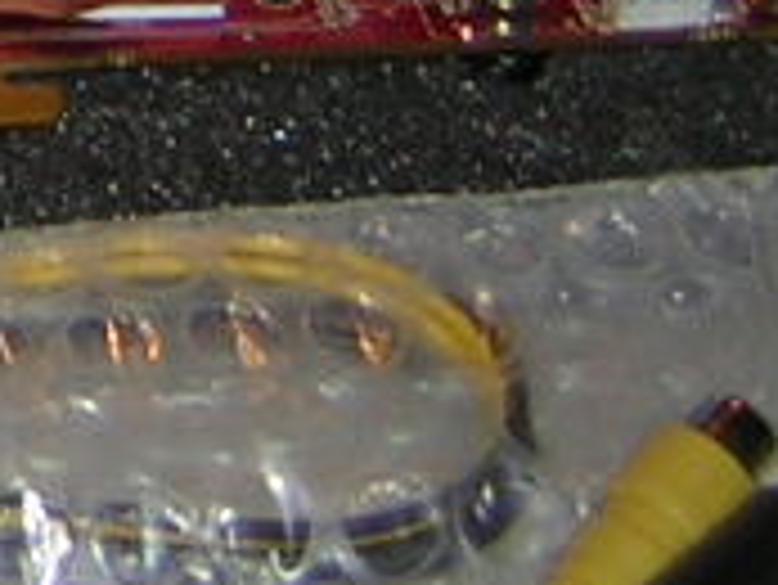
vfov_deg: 6.7
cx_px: -400
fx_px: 4791
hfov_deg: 9.0
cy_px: -644
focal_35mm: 213
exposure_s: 1/60.1
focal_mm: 4.7
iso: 50
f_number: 2.6
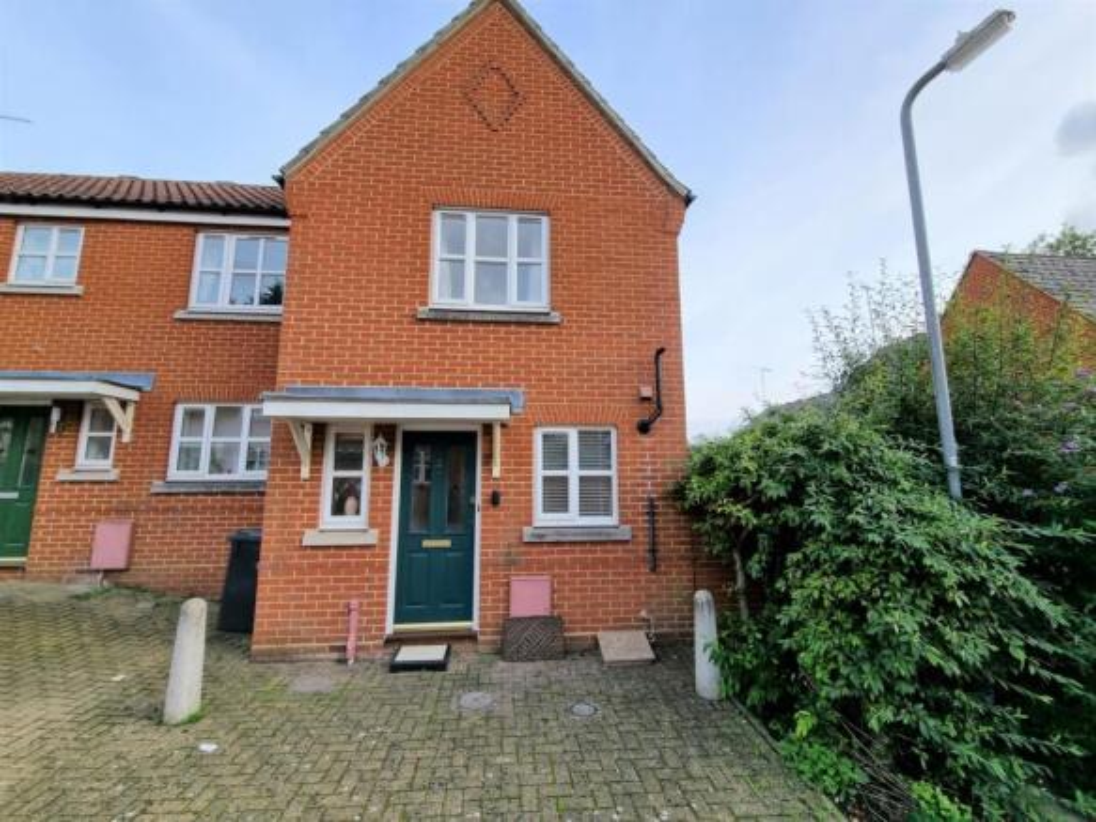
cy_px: 411
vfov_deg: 89.9
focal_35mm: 13
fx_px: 412
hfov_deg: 106.2
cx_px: 548
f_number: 2.2
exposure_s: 1/596
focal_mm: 2.2
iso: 50
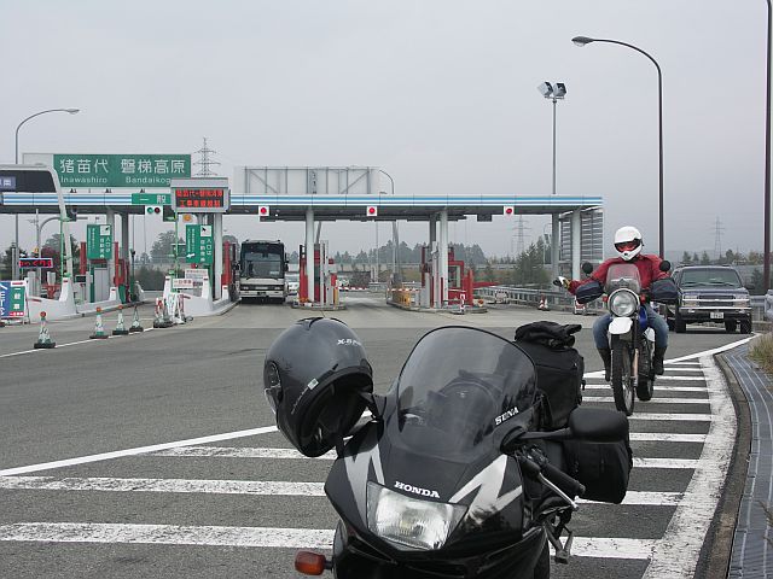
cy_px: 290
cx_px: 386
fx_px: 1429
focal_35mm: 64
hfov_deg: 30.3
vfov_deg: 22.9
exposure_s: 1/200
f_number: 4.5
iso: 50
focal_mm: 16.7
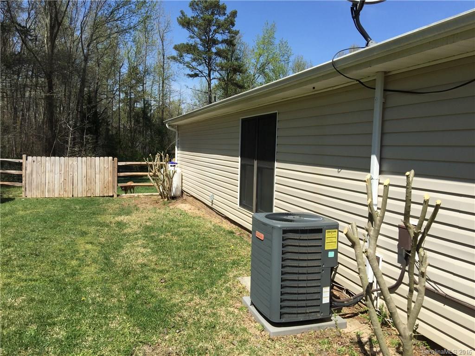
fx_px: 398
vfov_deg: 48.2
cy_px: 178
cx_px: 238
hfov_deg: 61.7
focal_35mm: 29
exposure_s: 1/2083
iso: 32
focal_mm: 4.15
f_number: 2.2
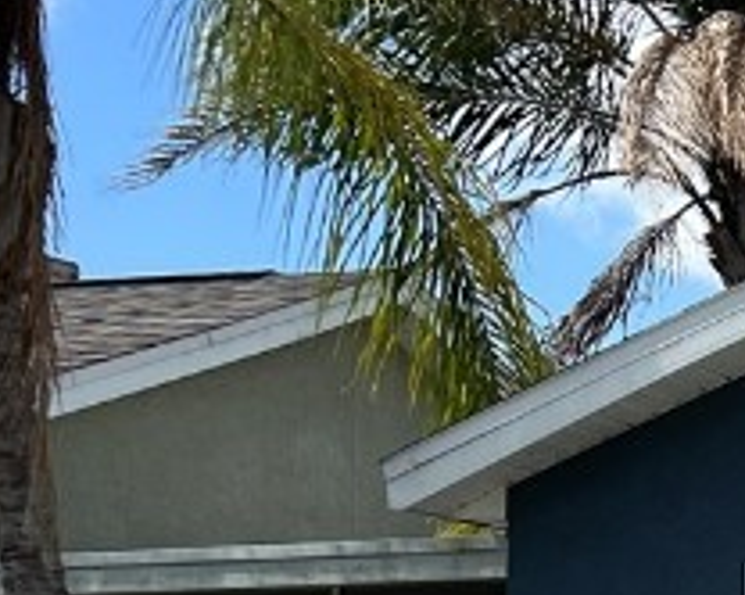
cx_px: 1540
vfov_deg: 11.9
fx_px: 2754
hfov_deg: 13.1
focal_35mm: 125
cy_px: 849
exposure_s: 1/3077
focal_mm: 5.7
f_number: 1.5
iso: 50
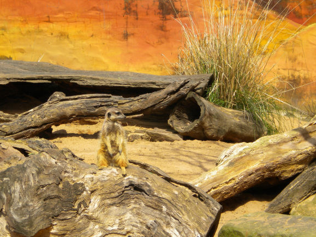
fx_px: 1159
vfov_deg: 11.7
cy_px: 130
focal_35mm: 127
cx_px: 135
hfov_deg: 15.5
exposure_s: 1/428
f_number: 5.9
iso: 90
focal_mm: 18.9
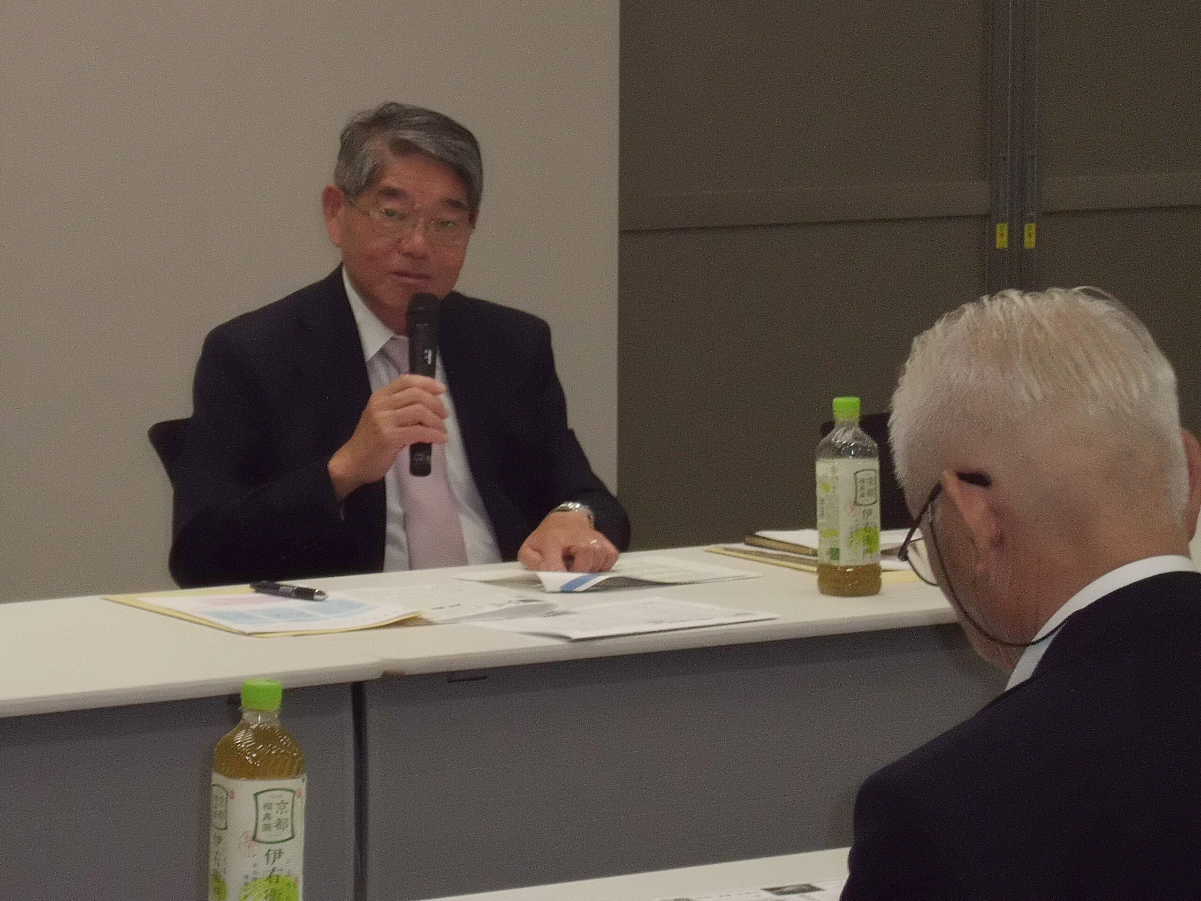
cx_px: 600
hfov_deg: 17.6
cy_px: 450
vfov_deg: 13.2
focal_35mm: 112
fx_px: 3886
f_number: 6
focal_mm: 20.1
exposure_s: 1/60
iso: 400
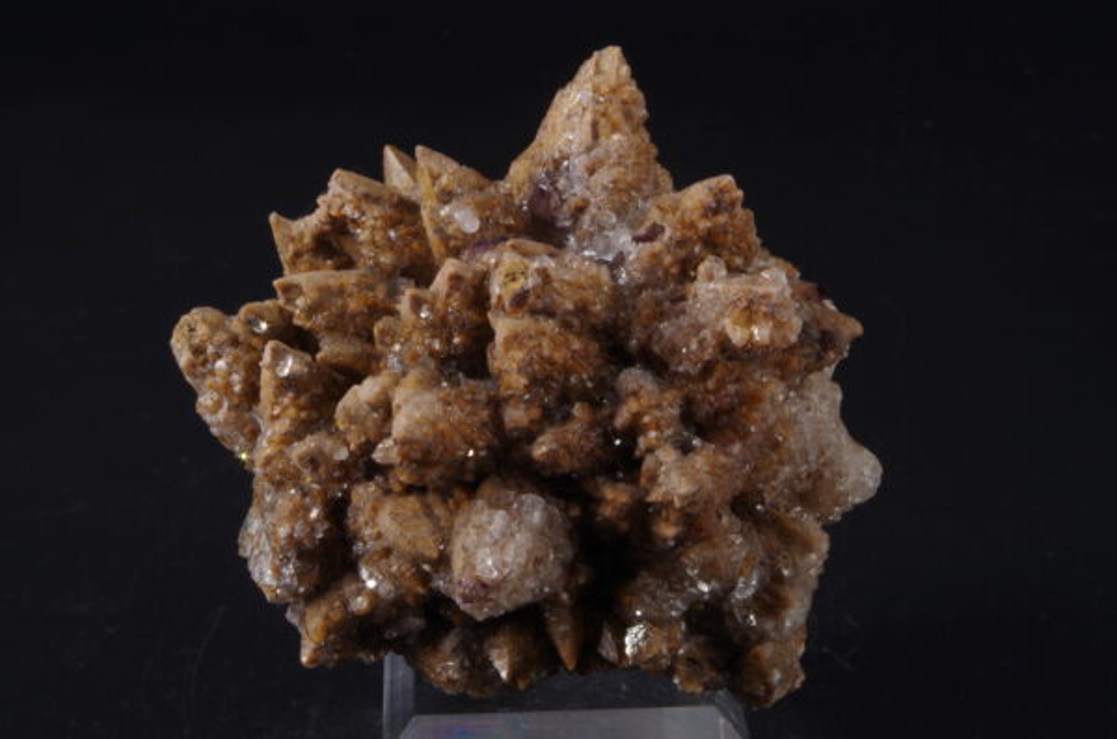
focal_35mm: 57
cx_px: 558
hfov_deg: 35.1
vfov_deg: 23.7
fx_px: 1764
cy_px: 370
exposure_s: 1/1.25
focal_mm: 37.5
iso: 100
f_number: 8
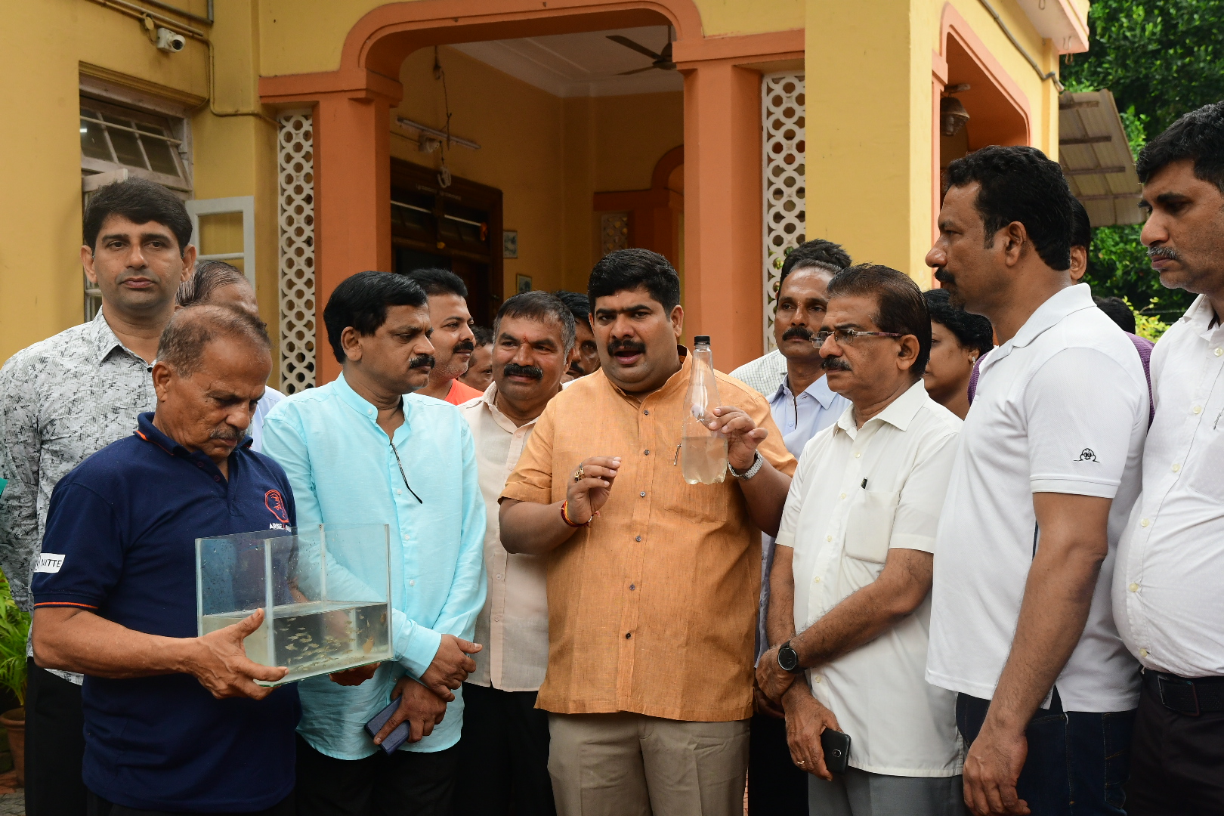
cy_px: 408
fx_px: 1734
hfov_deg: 38.9
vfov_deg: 26.5
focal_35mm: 51
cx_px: 612
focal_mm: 34
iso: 1000
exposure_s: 1/320
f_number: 6.3
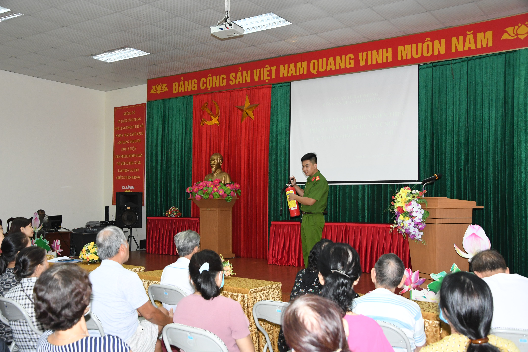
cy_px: 176
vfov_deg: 35.5
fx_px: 550
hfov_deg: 51.3
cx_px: 264
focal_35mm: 38
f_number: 5.6
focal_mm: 25
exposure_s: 1/200
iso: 2500
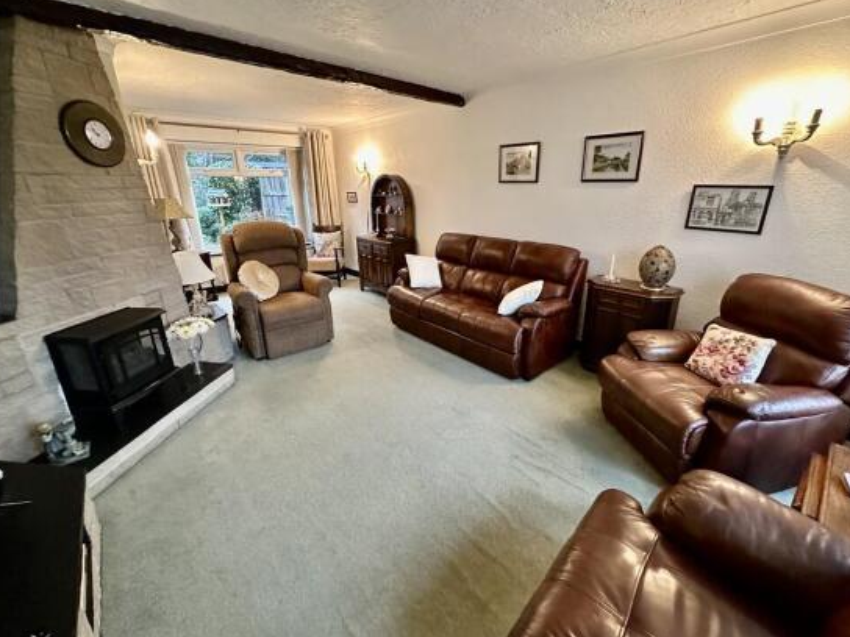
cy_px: 308
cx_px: 438
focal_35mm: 15
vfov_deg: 81.7
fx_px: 368
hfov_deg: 98.1
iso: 640
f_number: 2.2
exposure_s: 1/50
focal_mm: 2.22
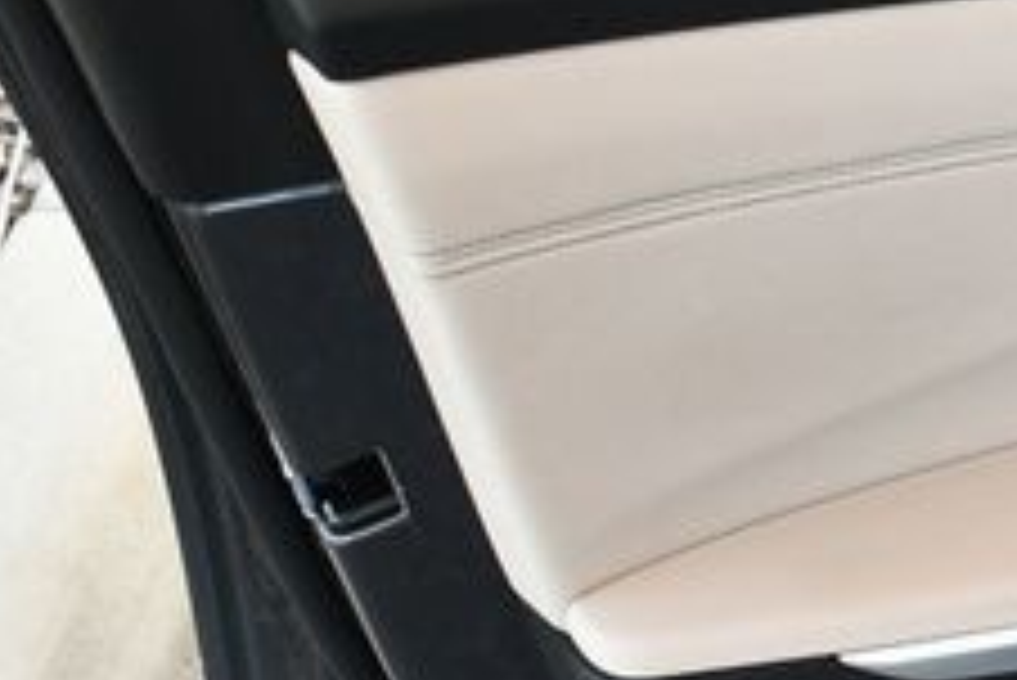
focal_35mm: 102
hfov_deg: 18.8
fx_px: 2883
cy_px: 360
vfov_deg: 13.4
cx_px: 1256
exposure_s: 1/250
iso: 400
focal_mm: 18
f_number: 4
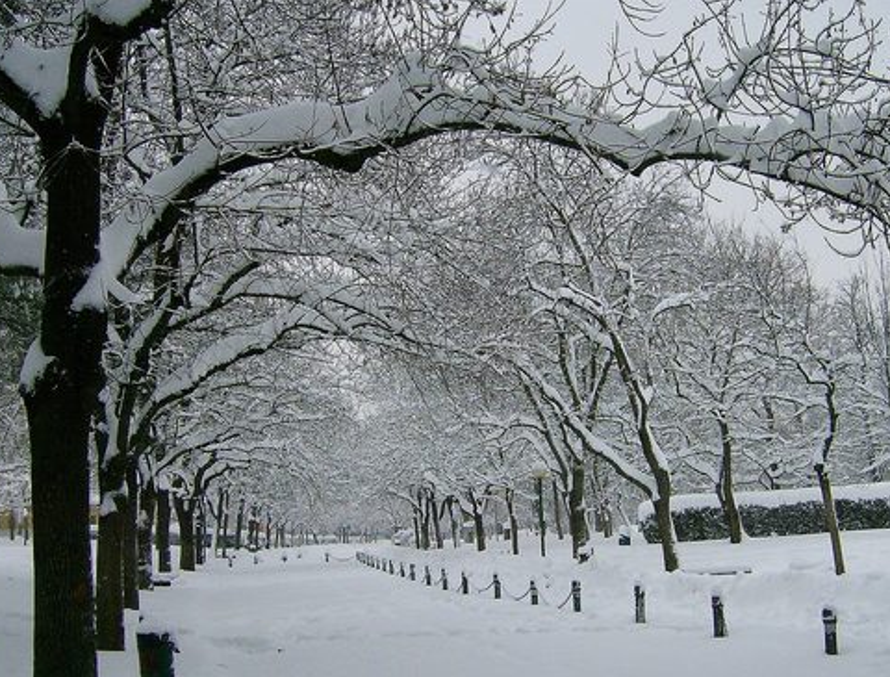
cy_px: 360
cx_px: 502
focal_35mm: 45
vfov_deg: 32.4
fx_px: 1163
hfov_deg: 41.8
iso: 100
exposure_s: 1/374
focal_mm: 6
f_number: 4.7
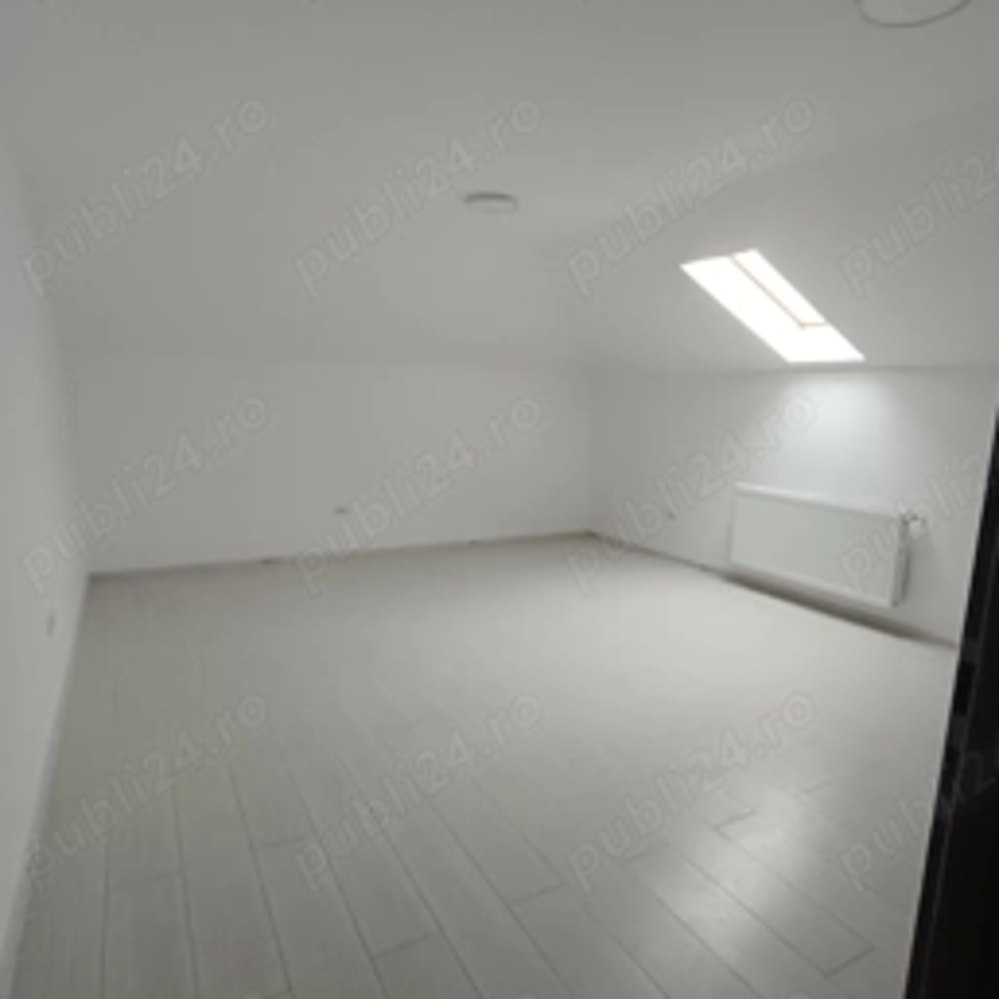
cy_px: 552
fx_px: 718
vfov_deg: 69.4
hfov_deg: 69.4
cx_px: 552
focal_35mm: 22
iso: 415
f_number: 2.2
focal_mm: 1.66
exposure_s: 1/50
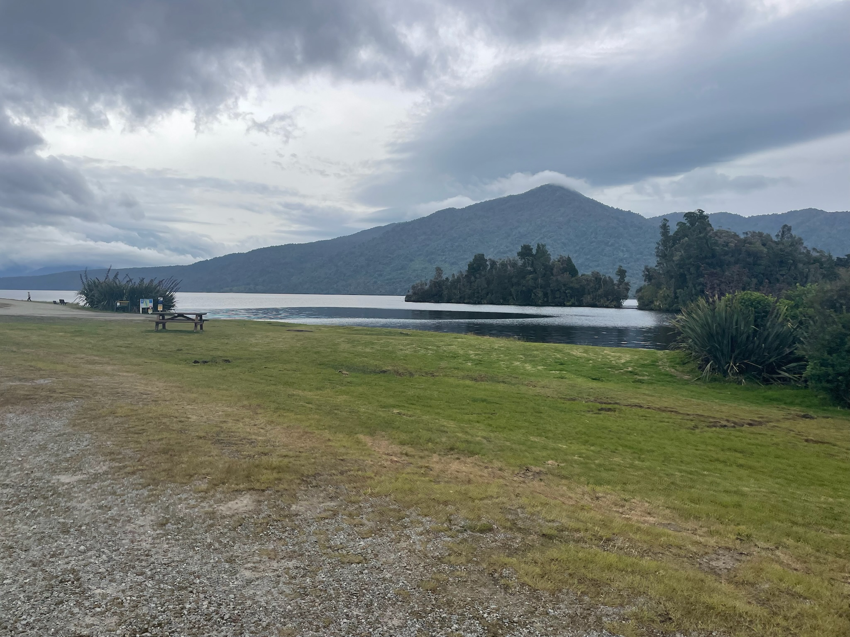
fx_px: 638
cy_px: 318
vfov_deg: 53.1
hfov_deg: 67.3
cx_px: 425
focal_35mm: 26
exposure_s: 1/1715
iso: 32
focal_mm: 4.2
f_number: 1.6
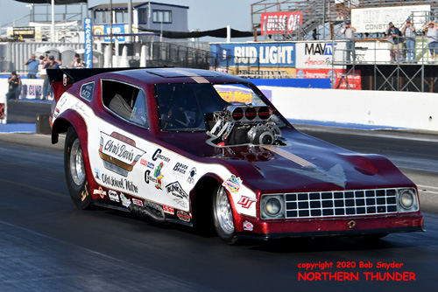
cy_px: 146
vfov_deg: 13.1
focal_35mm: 105
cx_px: 219
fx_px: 1278
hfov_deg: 19.4
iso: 160
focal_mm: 70
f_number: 5.6
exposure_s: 1/1250
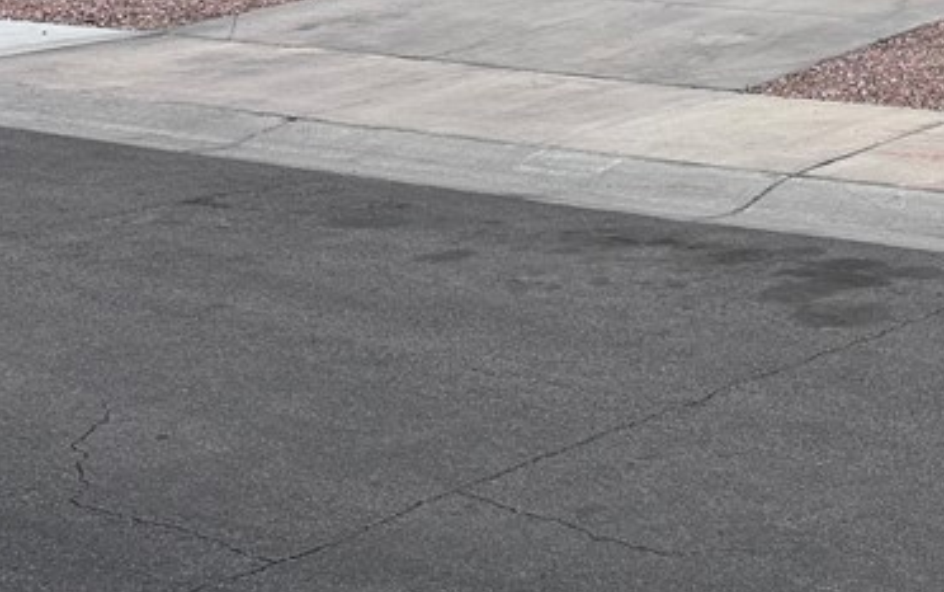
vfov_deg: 17.7
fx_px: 1802
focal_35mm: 70
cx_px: 1233
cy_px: -135
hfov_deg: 25.3
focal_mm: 6.86
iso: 80
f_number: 1.78
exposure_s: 1/1393
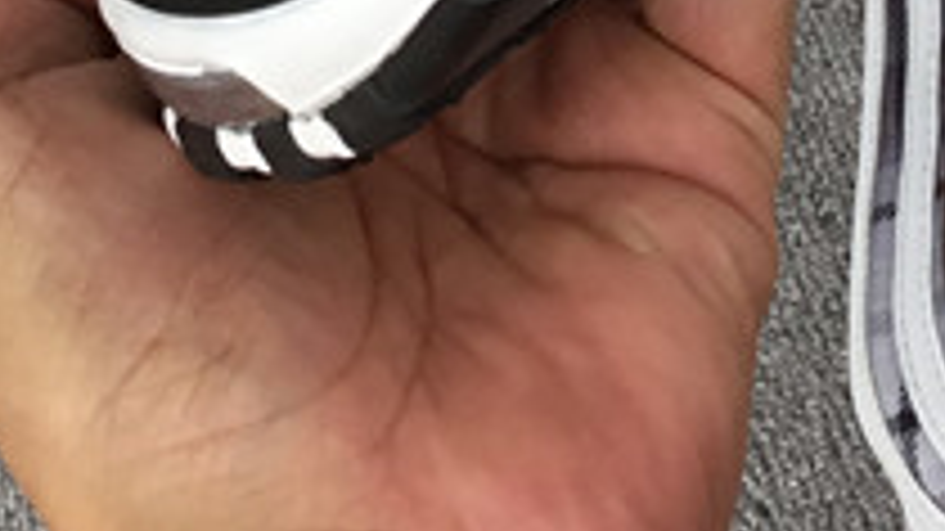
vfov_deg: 7.8
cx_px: 274
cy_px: -722
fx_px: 3632
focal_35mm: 145
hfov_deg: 14.8
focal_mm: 3.3
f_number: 2.4
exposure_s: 1/100
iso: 25
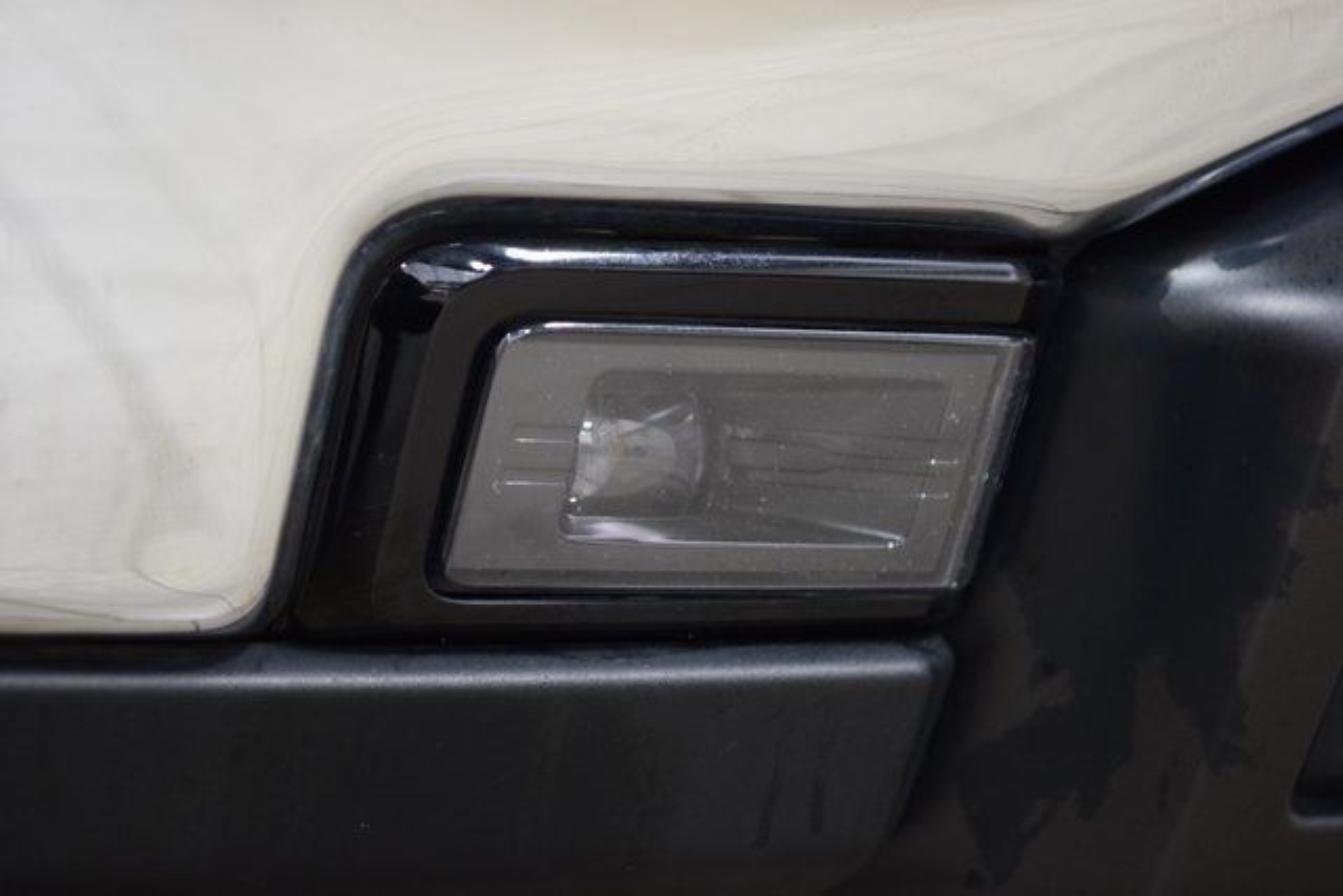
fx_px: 3918
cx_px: 672
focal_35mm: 105
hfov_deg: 19.5
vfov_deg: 13.0
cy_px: 448
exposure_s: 1/100
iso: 1600
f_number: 2.8
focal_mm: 70
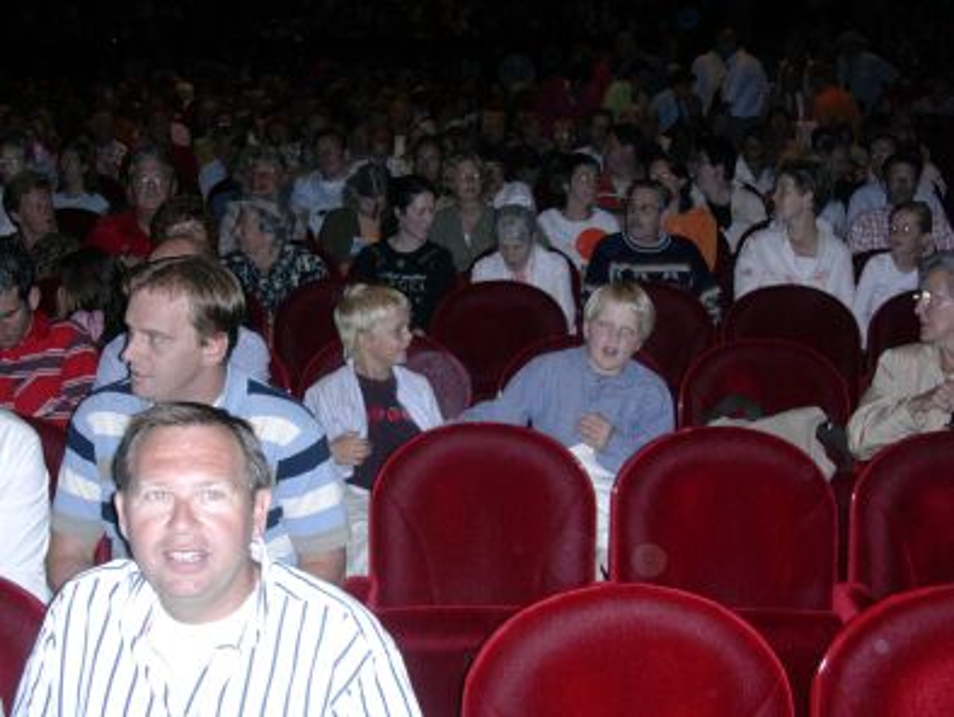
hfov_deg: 42.1
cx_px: 477
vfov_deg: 32.2
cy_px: 358
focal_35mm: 45
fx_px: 1241
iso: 79
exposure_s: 1/64
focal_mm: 6.7
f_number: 2.9
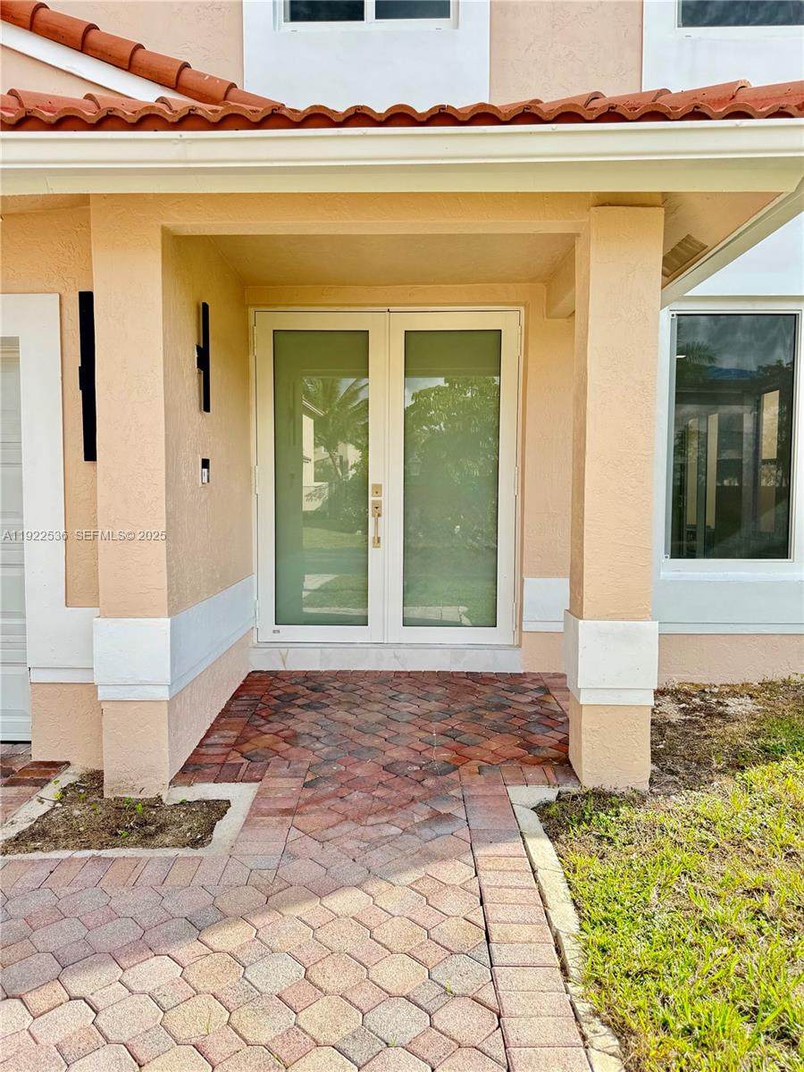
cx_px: 402
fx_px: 743
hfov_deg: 56.8
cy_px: 536
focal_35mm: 24
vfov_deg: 71.6
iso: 80
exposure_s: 1/649
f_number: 1.78
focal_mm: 6.76
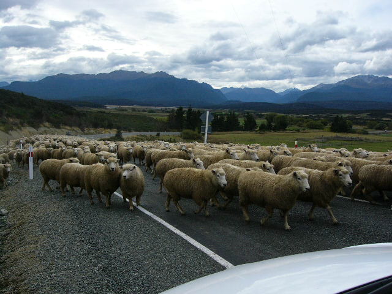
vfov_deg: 40.7
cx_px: 196
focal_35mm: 35
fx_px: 396
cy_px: 147
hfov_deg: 52.6
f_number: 8
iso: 100
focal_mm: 5.8
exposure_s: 1/250
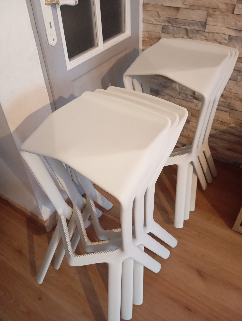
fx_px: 260
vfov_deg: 63.4
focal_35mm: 28
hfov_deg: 49.9
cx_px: 121
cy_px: 160
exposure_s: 1/25
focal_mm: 4.22
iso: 2866
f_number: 1.8
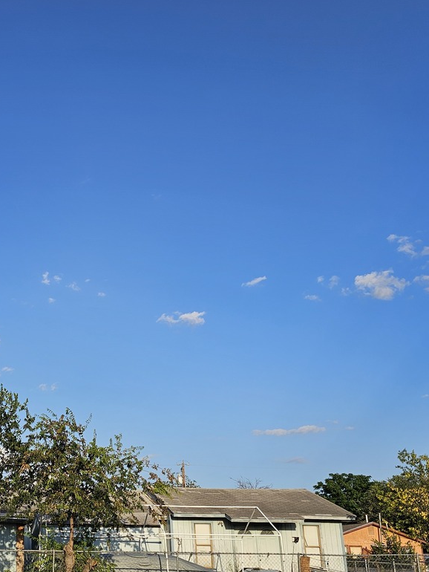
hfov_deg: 31.4
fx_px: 710
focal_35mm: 43
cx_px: 13
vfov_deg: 43.6
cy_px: 344
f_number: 1.7
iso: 10
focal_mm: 6.3
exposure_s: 1/816
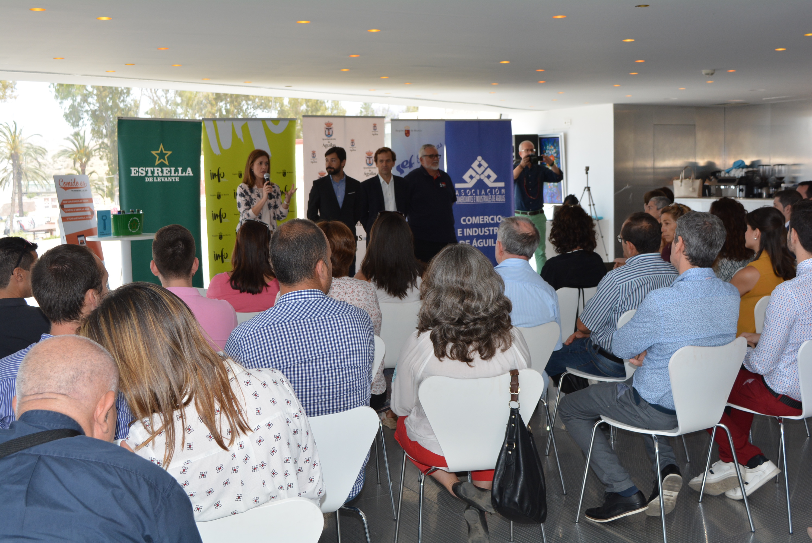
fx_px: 1016
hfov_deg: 43.6
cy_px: 272
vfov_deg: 29.9
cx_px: 406
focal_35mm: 45
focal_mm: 30
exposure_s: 1/200
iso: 400
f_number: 7.1
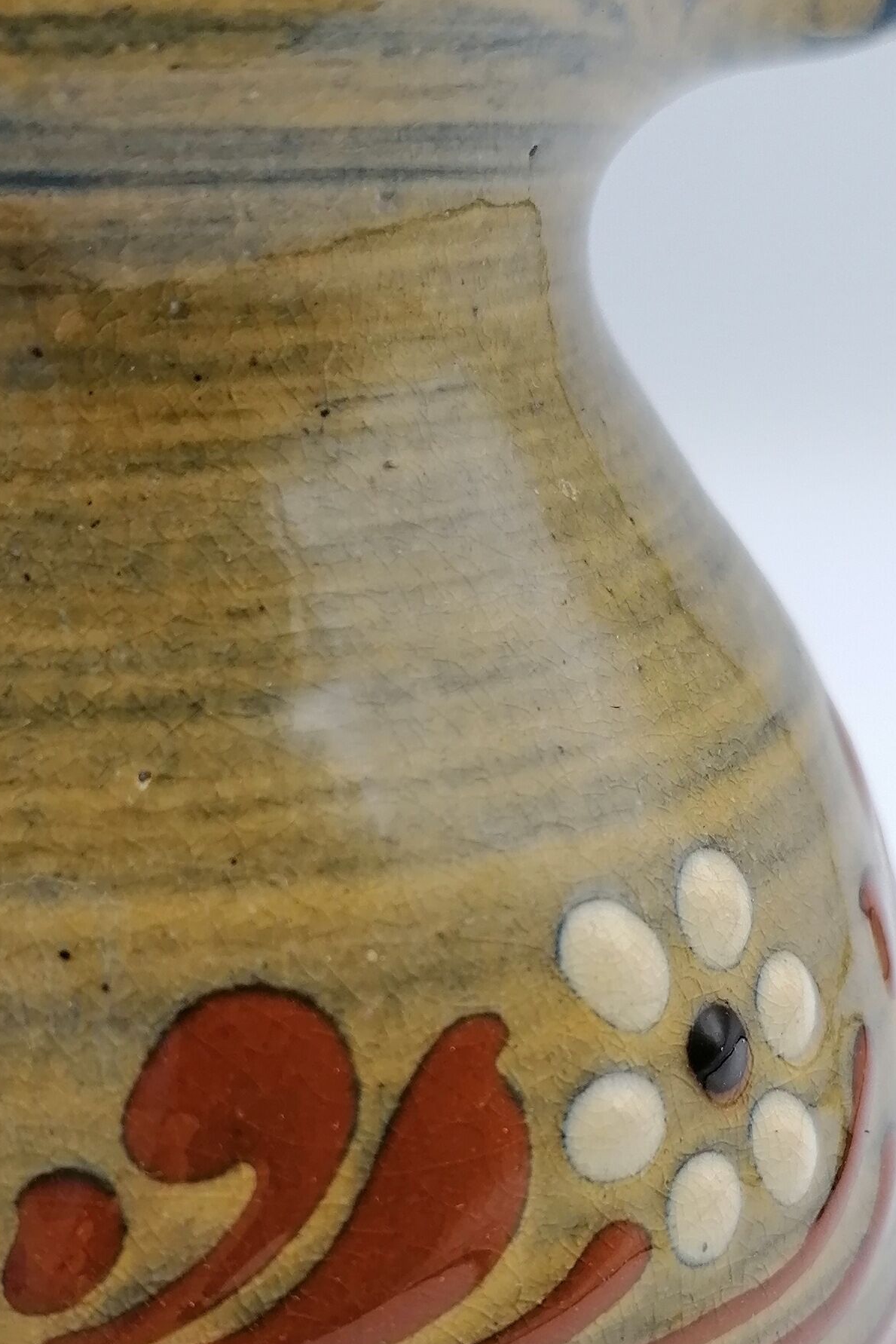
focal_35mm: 63
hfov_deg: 21.5
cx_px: 556
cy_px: 844
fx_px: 2351
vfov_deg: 31.7
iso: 50
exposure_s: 1/146
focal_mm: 4.75
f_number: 1.8
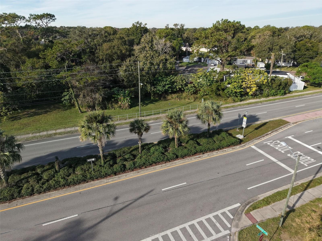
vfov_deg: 56.8
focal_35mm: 24
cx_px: 161
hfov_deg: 71.6
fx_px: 223
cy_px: 120
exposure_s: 1/1600
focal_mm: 8.67
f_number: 1.8
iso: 240
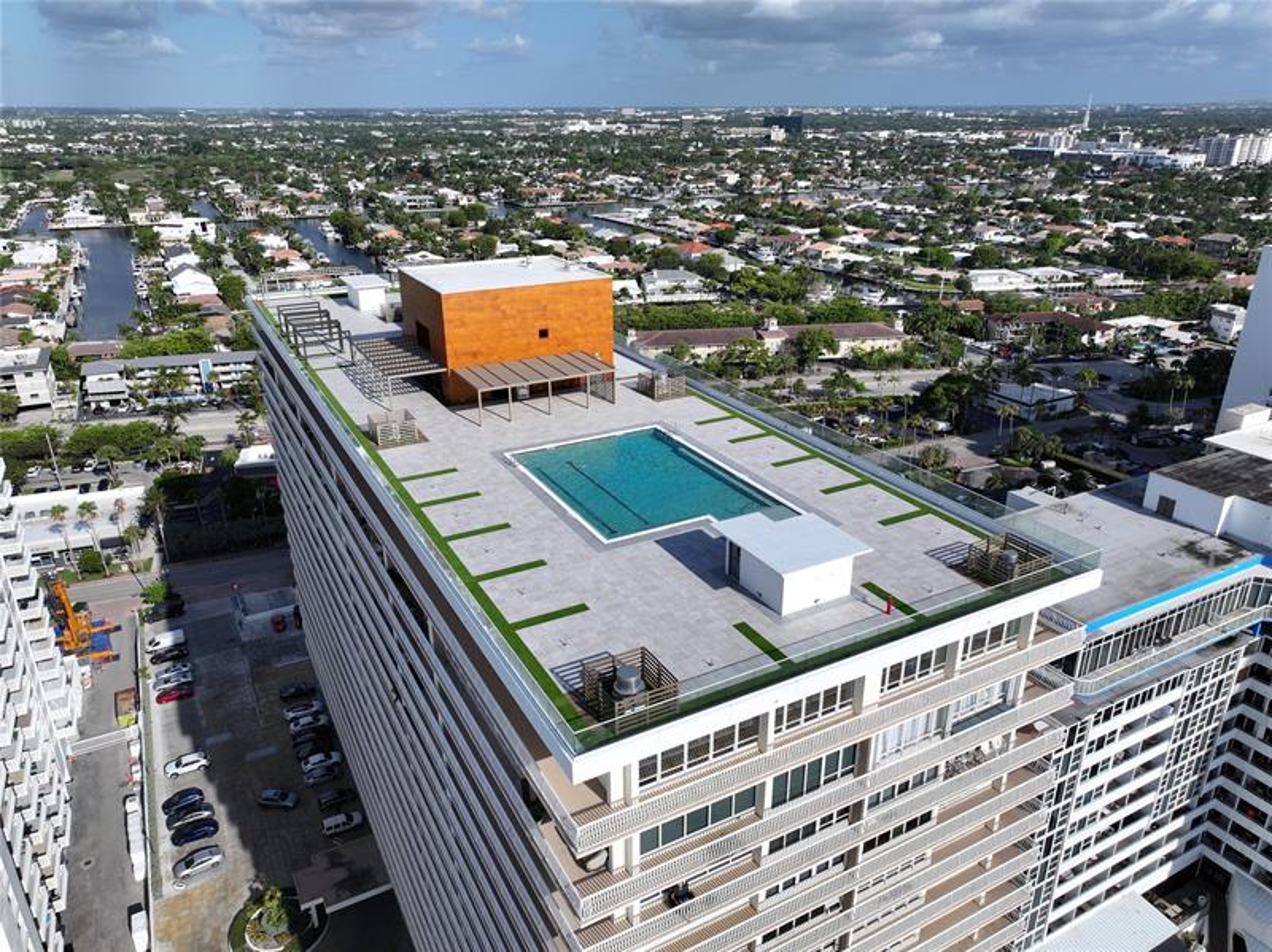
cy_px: 476
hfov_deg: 71.6
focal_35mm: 24
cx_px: 636
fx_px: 881
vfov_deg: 56.8
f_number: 2.8
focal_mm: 12.29
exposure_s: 1/3200
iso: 110
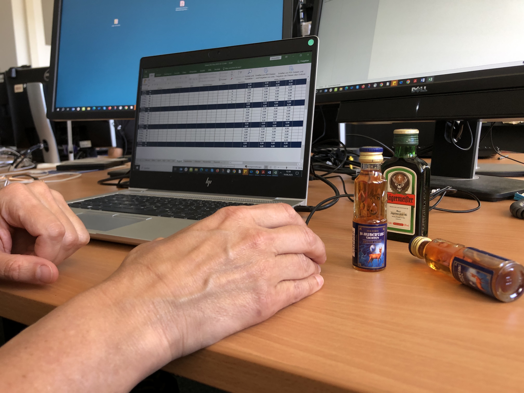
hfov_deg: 63.4
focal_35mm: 28
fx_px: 424
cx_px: 262
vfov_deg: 49.7
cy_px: 196
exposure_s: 1/33
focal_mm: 4
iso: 40
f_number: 1.8
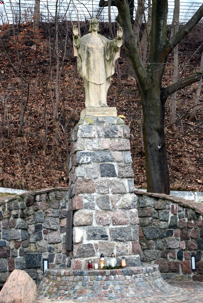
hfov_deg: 15.7
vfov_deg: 23.4
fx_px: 735
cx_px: 102
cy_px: 152
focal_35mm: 87
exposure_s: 1/60
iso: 400
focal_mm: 58
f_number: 8
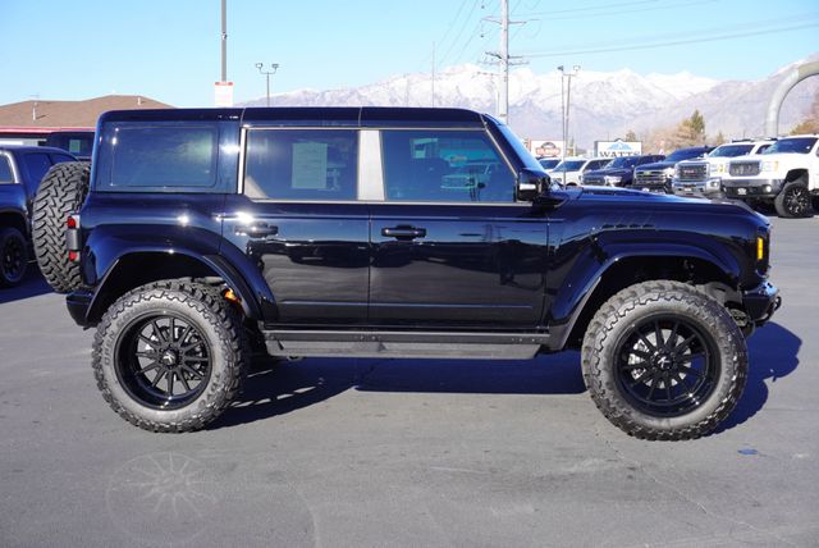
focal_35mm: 45
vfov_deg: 29.9
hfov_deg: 43.6
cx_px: 410
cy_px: 274
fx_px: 1025
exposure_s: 1/100
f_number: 9
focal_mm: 30
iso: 100
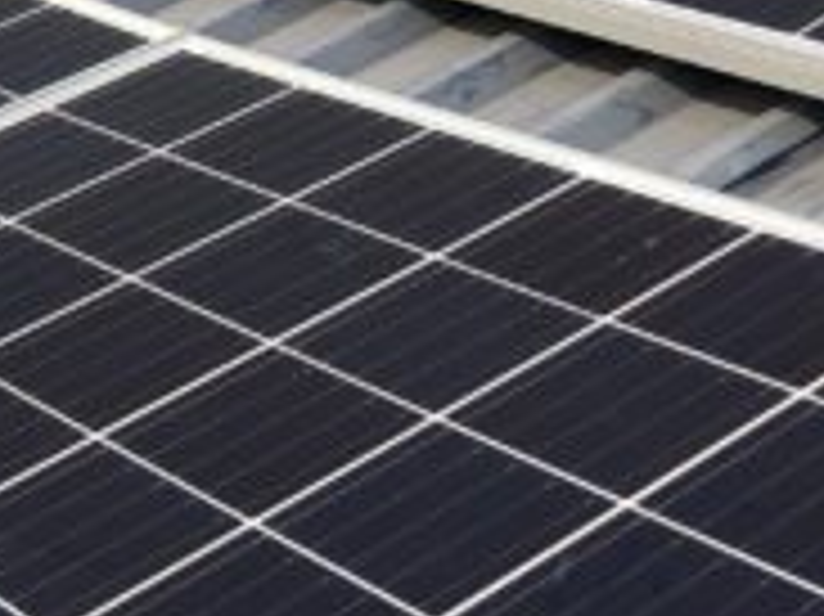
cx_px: -257
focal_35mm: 107
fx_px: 2545
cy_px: -110
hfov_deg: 17.2
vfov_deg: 13.5
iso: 20
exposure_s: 1/923
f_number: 1.8
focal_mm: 4
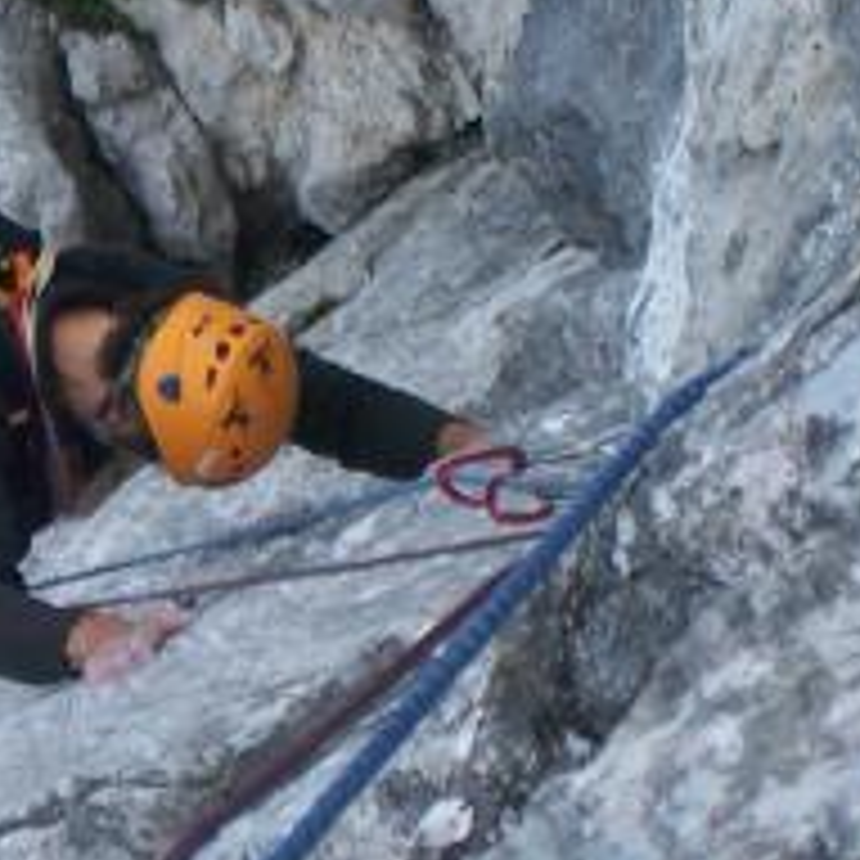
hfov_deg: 5.5
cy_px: 520
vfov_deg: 5.5
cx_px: -14
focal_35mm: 320
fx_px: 8994
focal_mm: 18.1
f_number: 4.8
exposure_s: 1/160
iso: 80
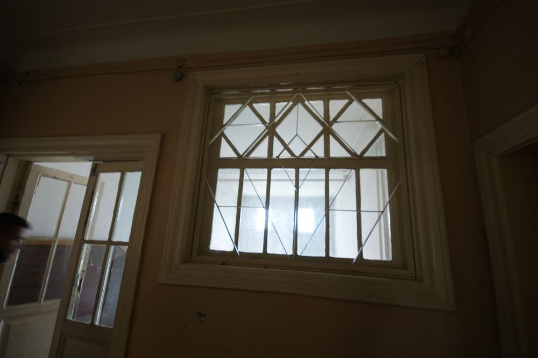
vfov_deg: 77.2
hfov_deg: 100.4
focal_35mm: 15
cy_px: 179
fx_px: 224
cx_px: 269
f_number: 4
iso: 400
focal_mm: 10
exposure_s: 1/10
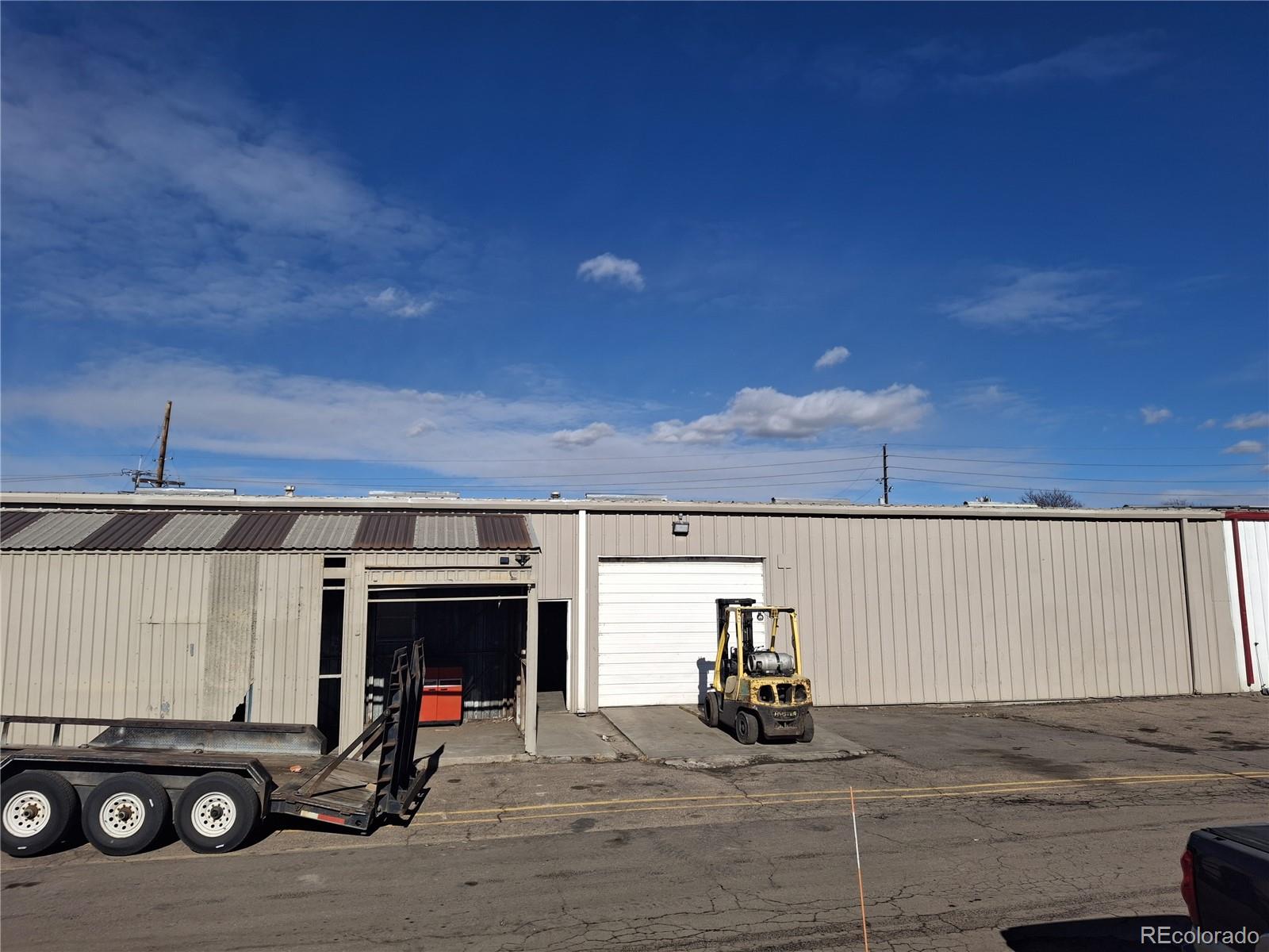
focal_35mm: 25
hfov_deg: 69.4
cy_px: 476
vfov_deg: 54.9
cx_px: 634
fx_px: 916
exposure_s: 1/2110
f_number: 1.8
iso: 25
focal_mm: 4.69
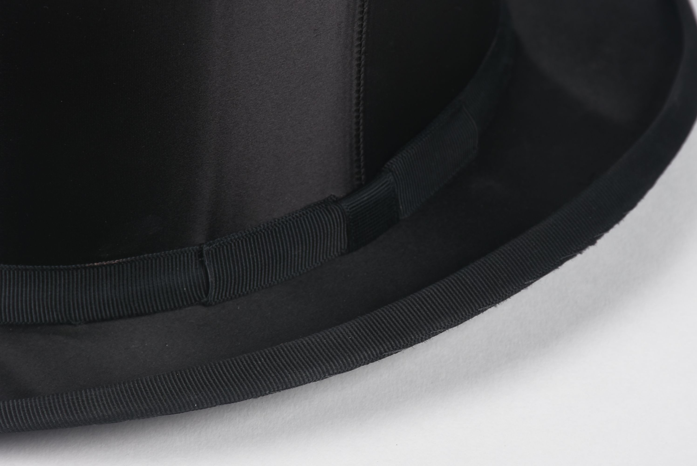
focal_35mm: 210
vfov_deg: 6.6
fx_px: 4069
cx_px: 348
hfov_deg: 9.8
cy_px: 233
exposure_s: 1/125
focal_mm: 140
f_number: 14
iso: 200
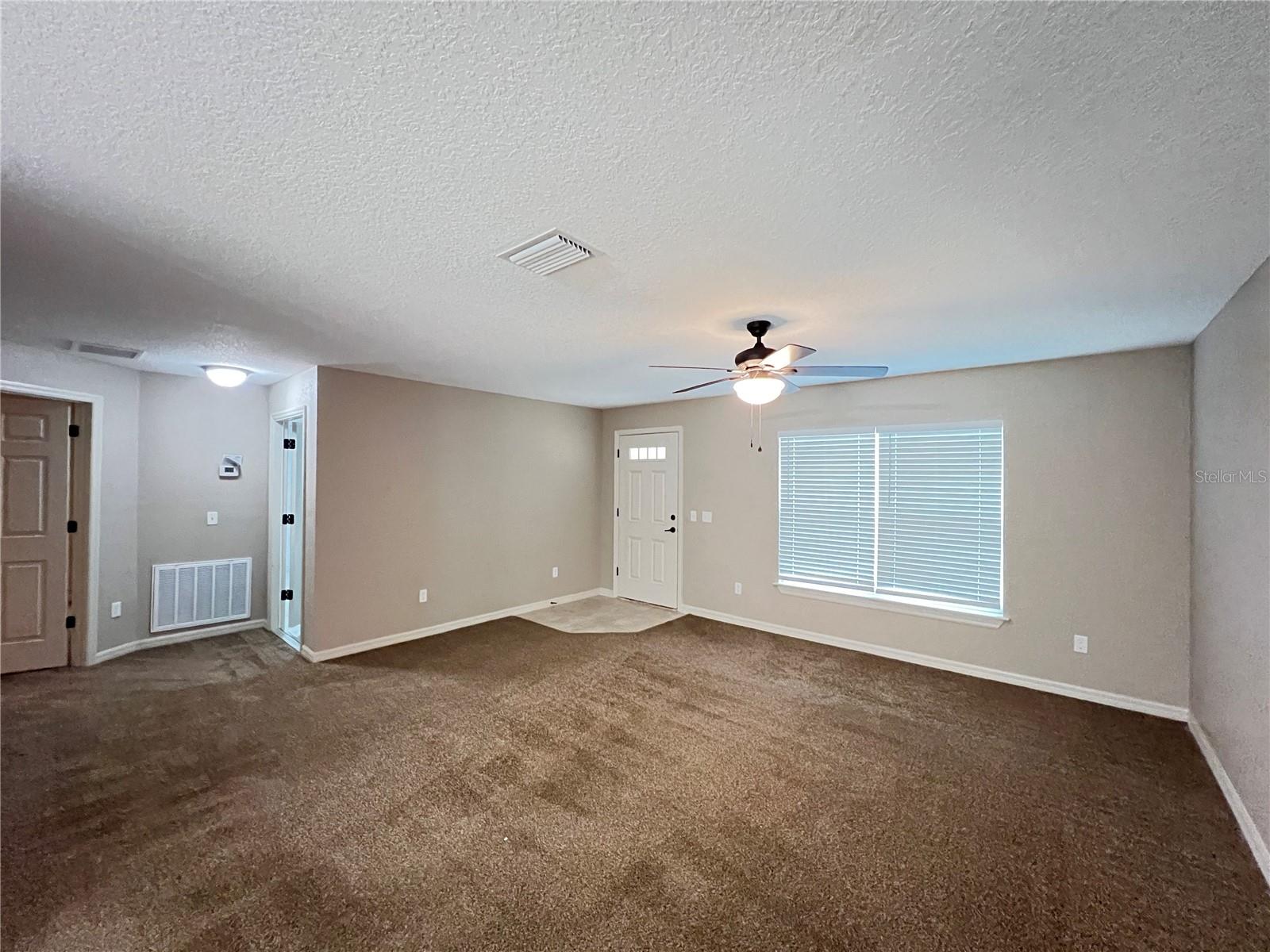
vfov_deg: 89.9
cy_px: 476
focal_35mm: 13
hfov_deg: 106.2
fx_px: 477
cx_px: 635
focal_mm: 1.57
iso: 1600
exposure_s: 1/30
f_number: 1.8
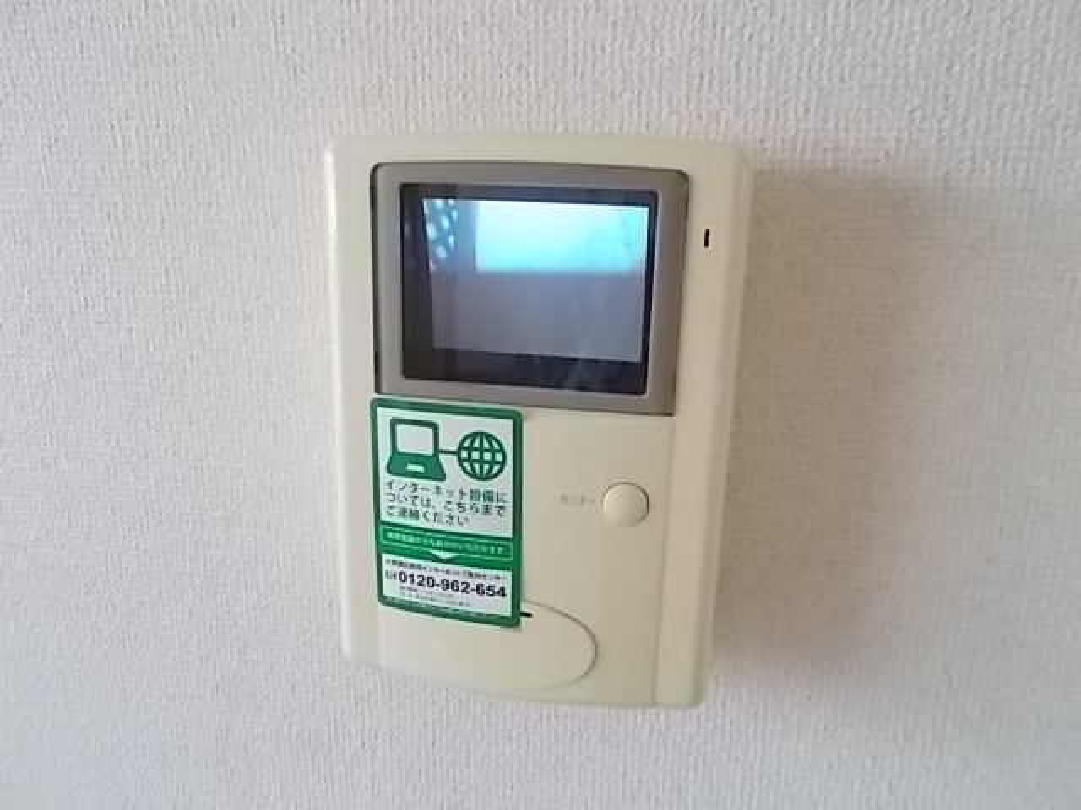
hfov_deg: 67.3
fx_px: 812
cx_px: 540
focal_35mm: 26
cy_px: 405
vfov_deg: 53.1
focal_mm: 4.6
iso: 500
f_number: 3.2
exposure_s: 1/125
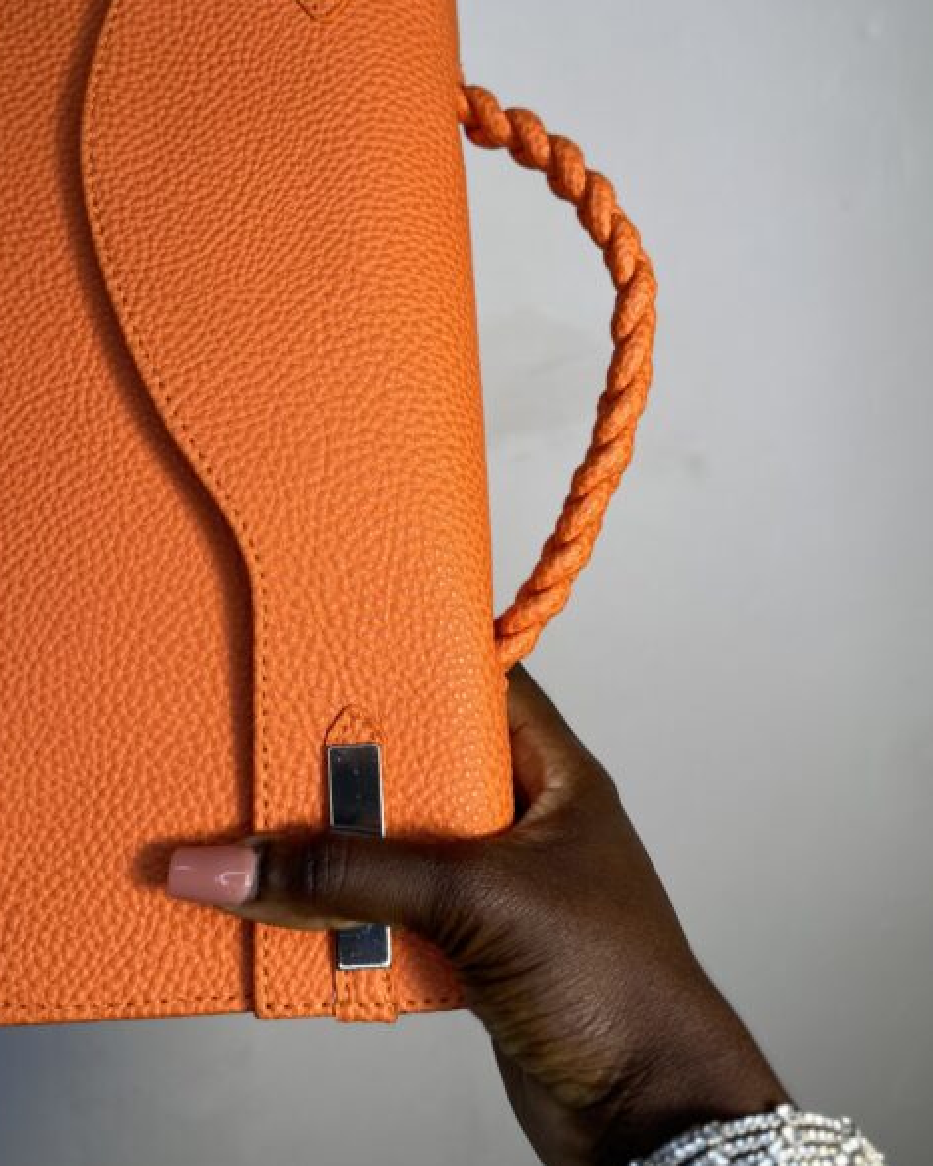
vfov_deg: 54.9
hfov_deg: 45.6
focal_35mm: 32
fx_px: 1104
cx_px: 380
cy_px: 430
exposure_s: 1/368
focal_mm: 6.86
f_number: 1.78
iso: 80
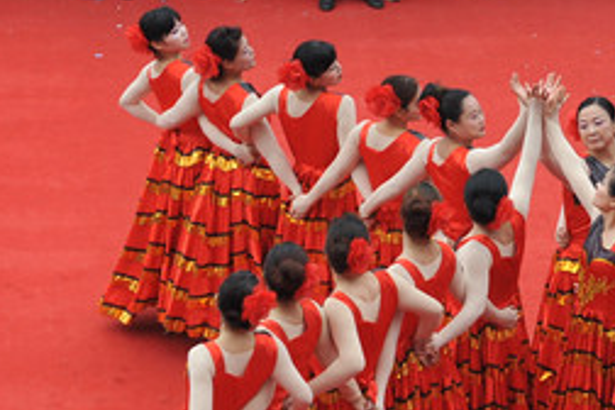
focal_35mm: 222
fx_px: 3792
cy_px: 181
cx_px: 478
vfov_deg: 6.2
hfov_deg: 9.3
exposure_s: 1/80
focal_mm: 70
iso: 500
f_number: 8
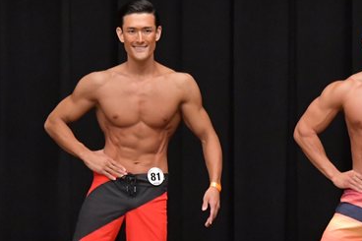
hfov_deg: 4.1
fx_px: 5076
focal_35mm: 505
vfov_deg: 2.7
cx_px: 235
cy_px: 202
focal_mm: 160
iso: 6400
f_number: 5.6
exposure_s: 1/400
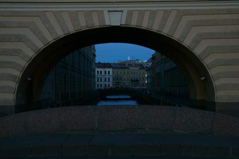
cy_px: 80
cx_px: 120
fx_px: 398
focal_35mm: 60
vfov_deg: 22.6
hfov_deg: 33.4
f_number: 5
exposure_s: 1/13
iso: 100
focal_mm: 40
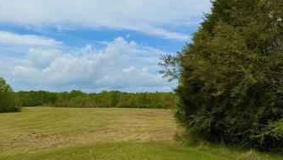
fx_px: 233
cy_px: 91
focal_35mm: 31
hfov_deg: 62.5
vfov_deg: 37.8
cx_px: 129
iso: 80
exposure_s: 1/9091
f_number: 1.78
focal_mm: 6.76
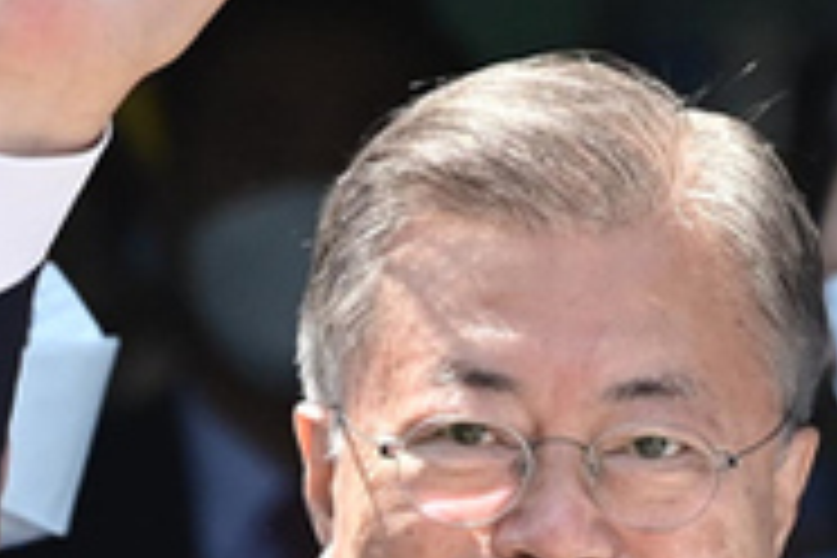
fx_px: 27154
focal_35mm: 1168
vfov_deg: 1.2
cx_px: 1107
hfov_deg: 1.8
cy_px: 511
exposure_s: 1/640
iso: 1250
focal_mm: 340
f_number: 8
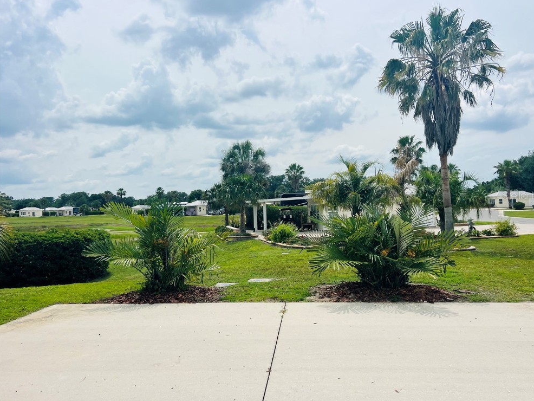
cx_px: 276
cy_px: 195
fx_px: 417
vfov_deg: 51.4
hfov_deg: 65.3
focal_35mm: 27
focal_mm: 5.7
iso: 50
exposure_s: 1/10309
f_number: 1.5
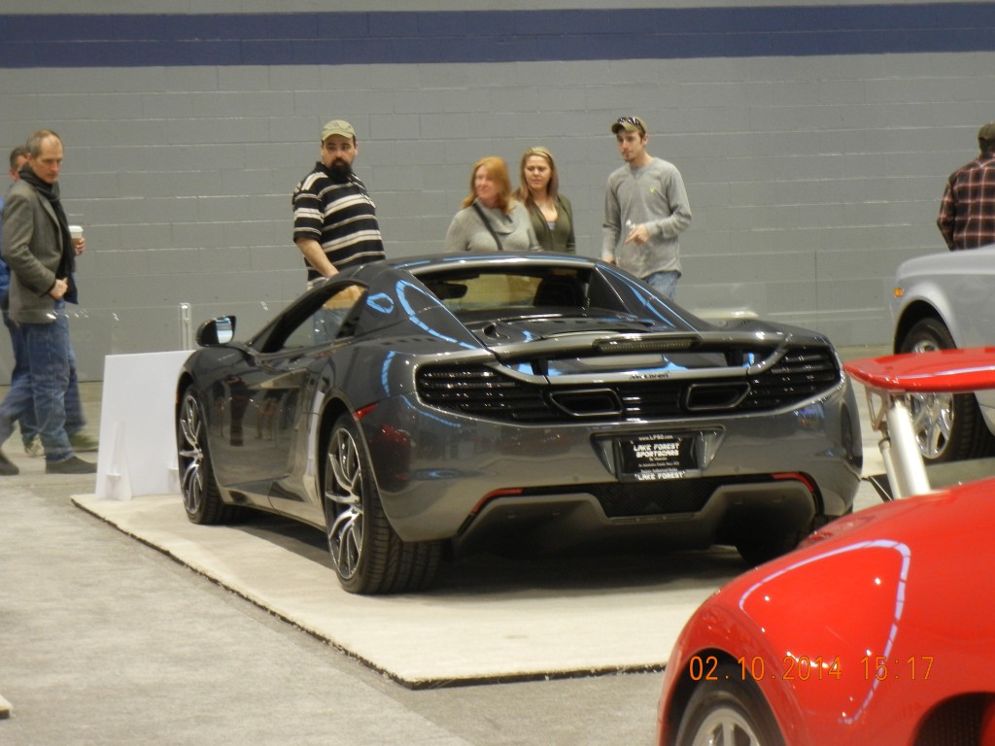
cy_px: 373
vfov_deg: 12.8
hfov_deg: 17.0
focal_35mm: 116
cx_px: 498
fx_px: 3334
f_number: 4.6
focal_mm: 20.9
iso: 400
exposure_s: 1/23.7
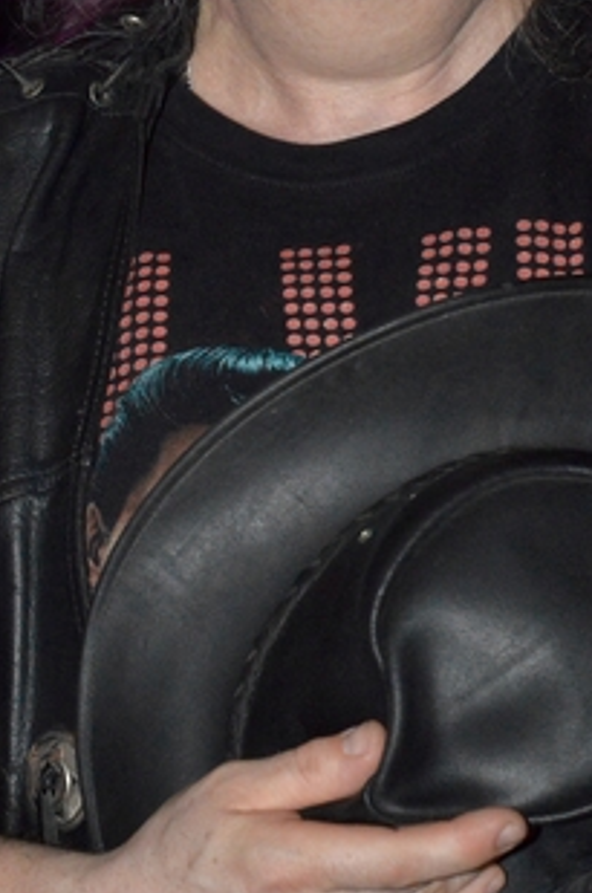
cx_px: 336
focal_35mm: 204
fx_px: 5049
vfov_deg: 10.0
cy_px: 49
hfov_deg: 6.7
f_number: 10
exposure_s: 1/60
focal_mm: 70
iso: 3200
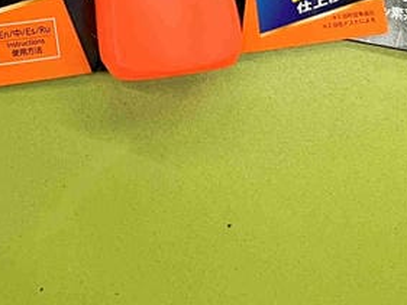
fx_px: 1306
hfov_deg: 16.9
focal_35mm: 111
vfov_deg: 12.2
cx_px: -94
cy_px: -247
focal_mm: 5.7
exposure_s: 1/60
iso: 100
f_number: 1.5
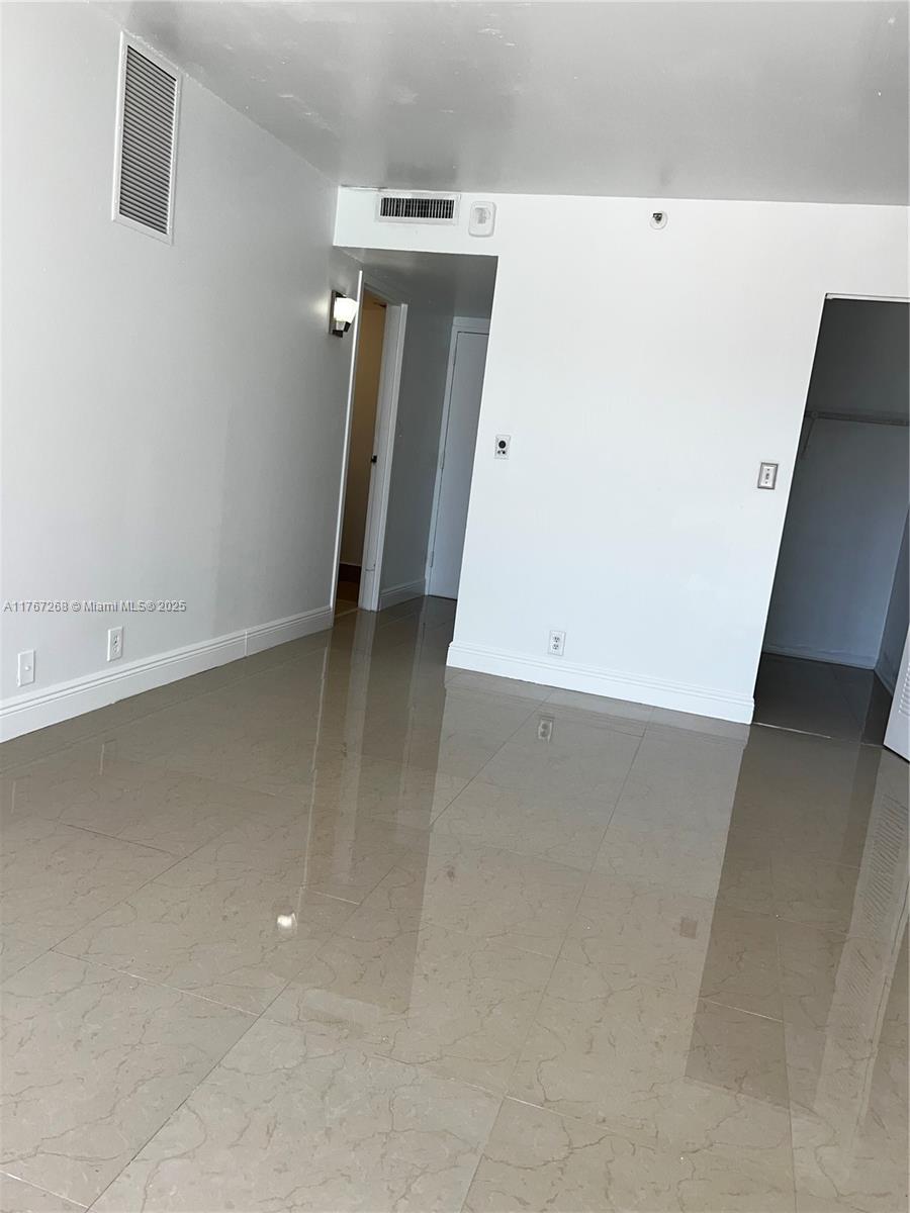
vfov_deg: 67.3
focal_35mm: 26
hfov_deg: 53.1
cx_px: 455
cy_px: 606
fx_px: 911
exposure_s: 1/383
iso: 50
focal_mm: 5.7
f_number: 1.5
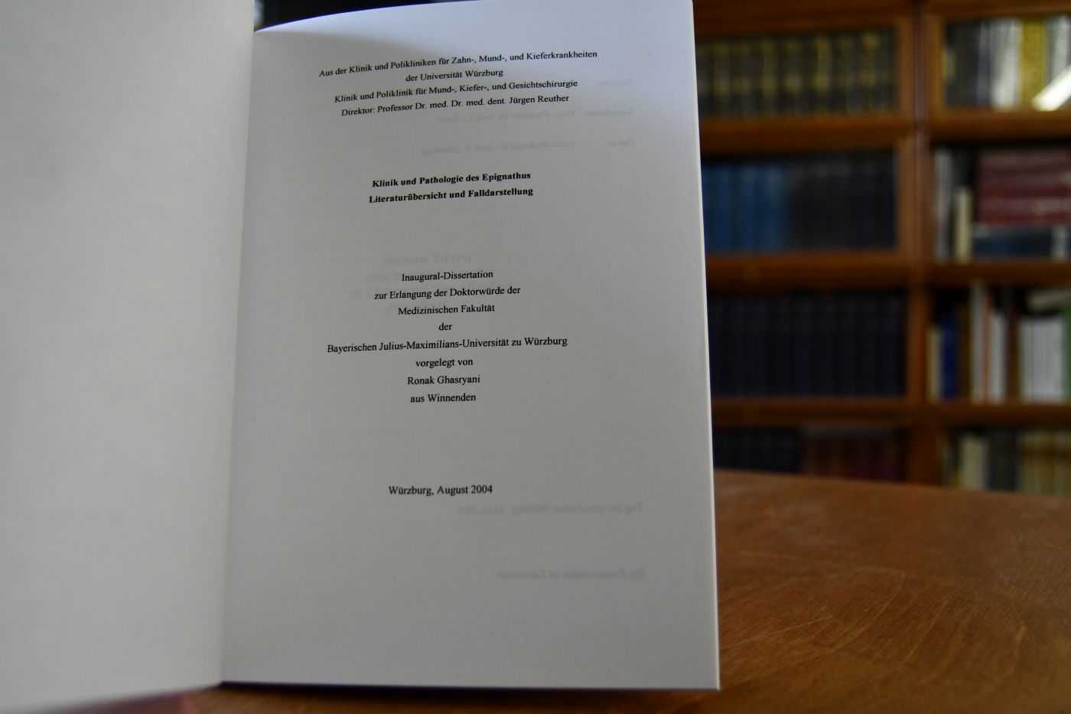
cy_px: 357
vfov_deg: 38.9
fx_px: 1011
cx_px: 536
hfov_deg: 55.8
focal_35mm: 34
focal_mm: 23
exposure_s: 1/200
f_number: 3.8
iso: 800
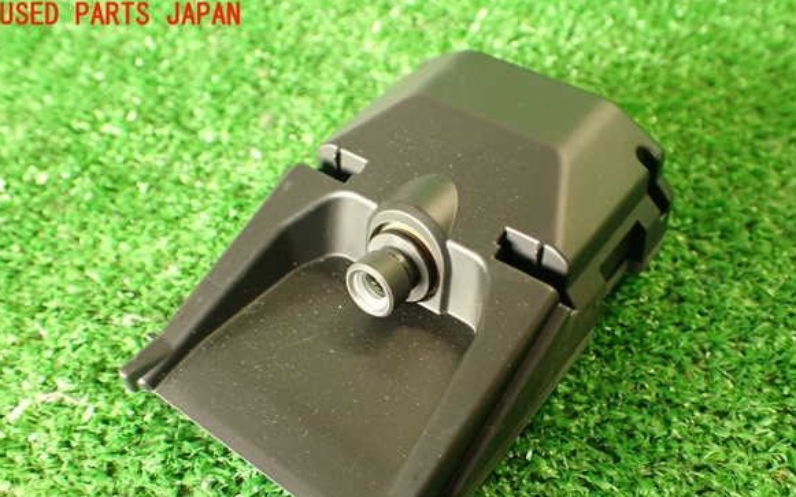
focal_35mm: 35
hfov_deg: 55.3
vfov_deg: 36.1
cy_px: 307
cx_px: 403
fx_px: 759
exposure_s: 1/30
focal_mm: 5.79
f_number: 2.4
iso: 320
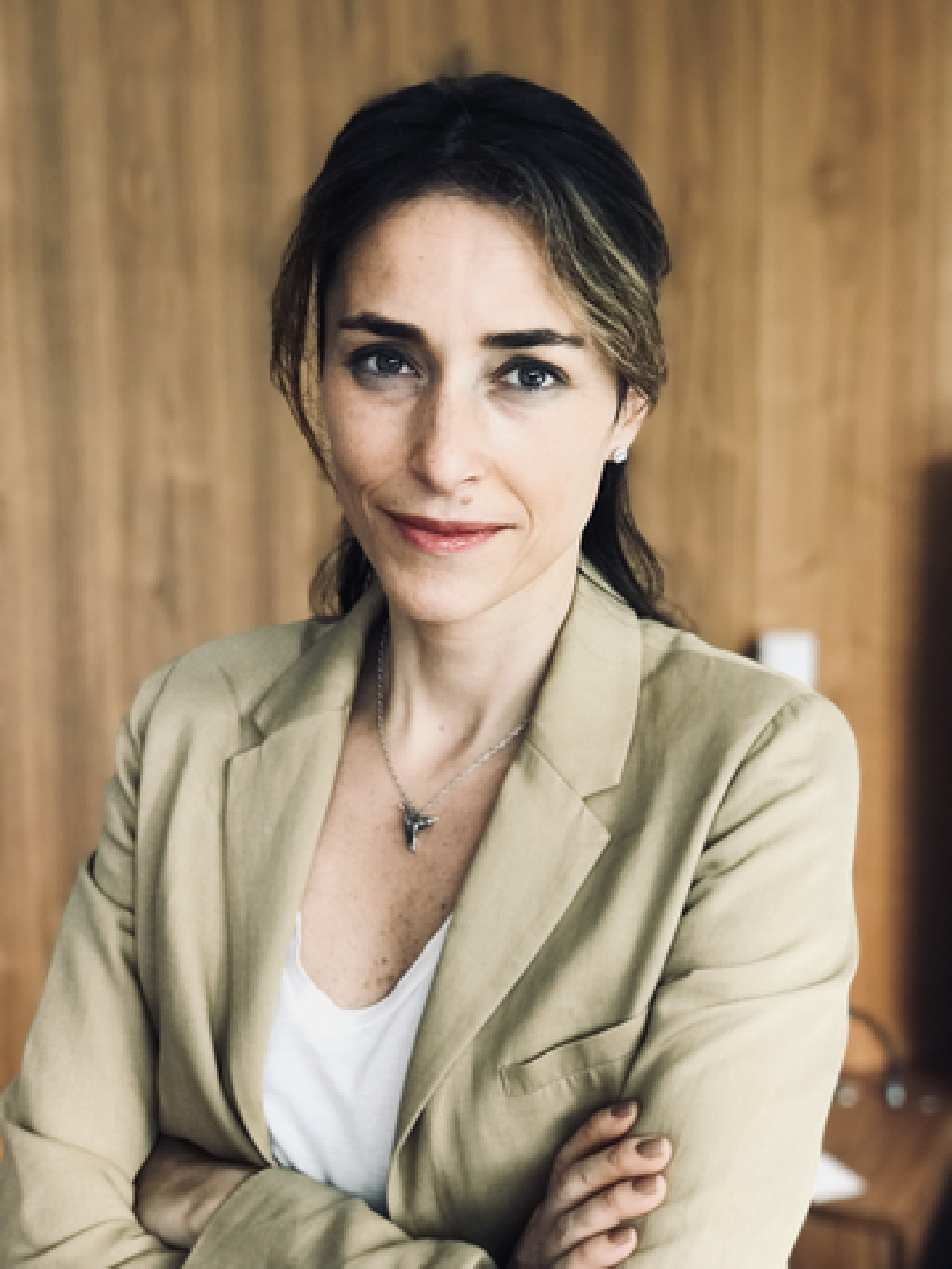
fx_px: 2090
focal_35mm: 57
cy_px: 634
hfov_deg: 25.7
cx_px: 476
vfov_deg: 33.8
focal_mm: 6.6
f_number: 2.8
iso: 80
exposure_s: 1/50
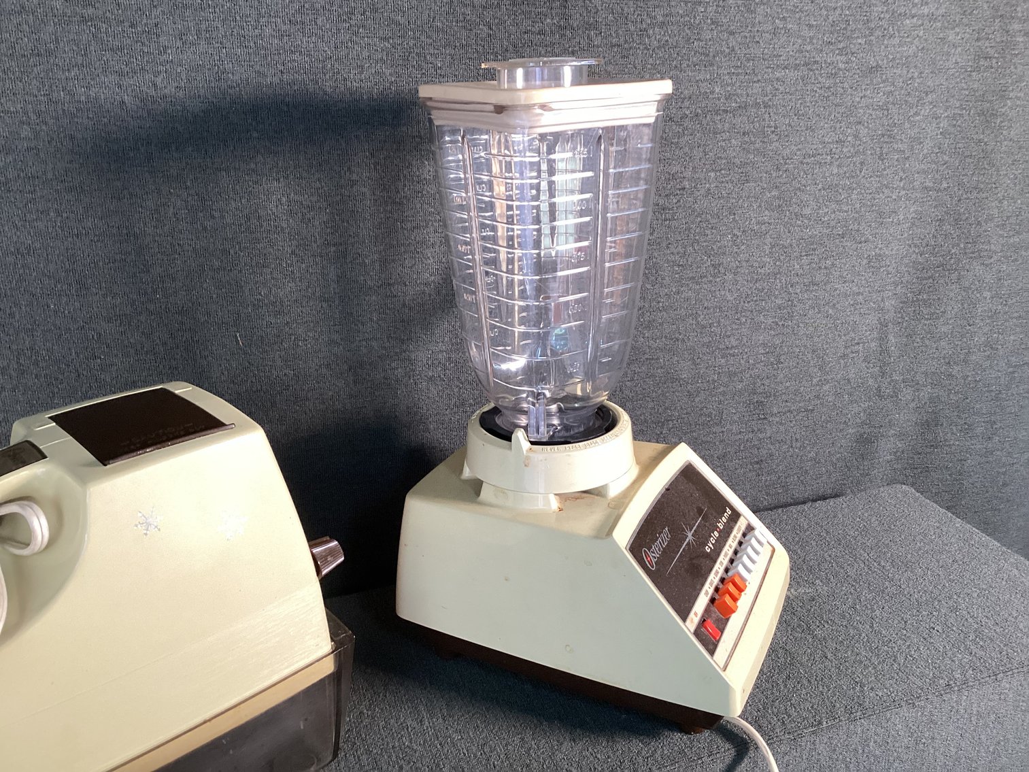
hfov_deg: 58.3
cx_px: 514
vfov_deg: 45.4
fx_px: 922
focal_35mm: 31
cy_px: 386
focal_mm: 3.3
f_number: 2.4
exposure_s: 1/60
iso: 200
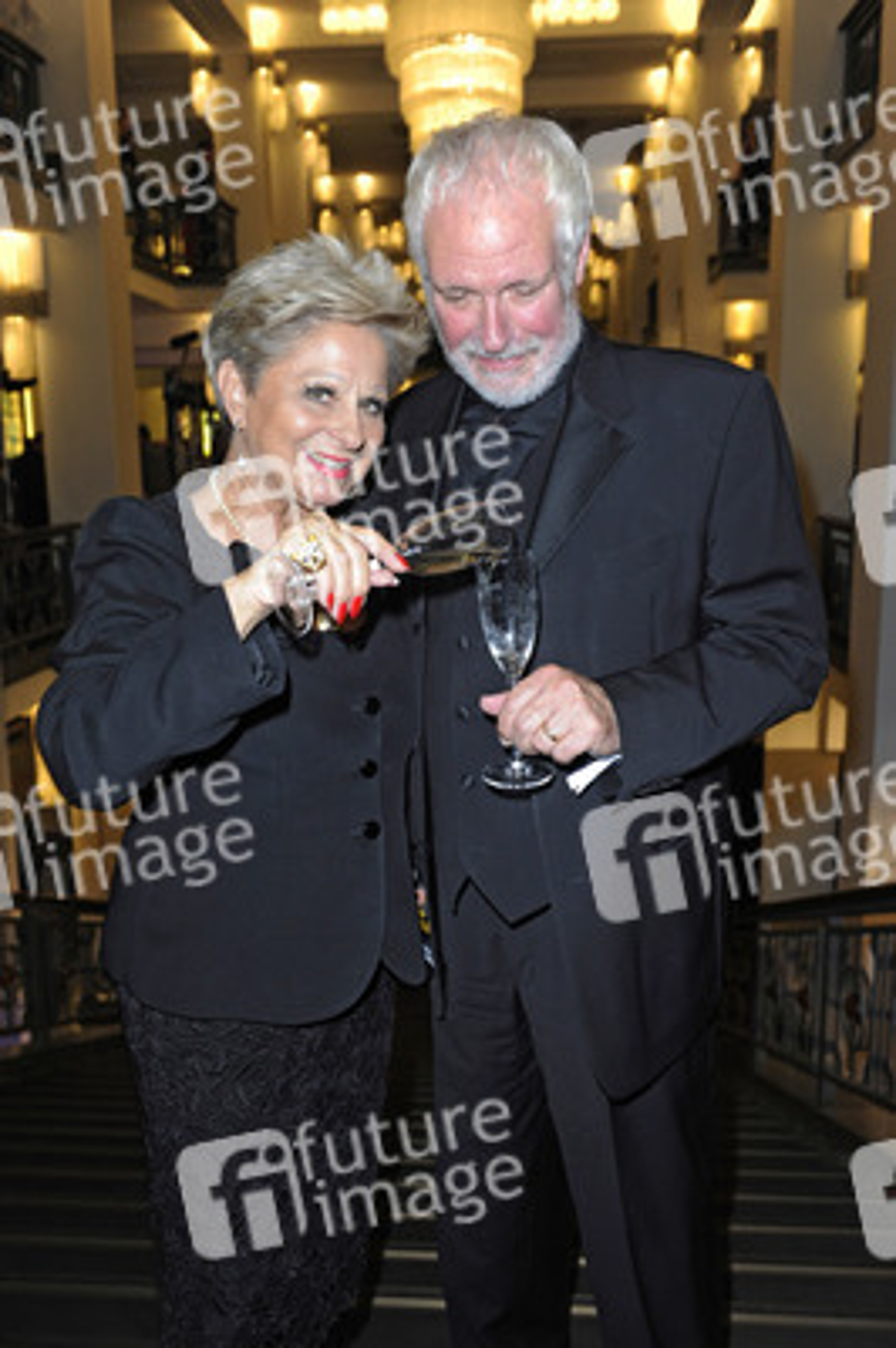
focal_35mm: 32
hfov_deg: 41.0
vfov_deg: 58.8
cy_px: 674
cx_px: 448
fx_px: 1197
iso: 1600
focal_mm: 32
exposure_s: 1/60
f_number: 5.6
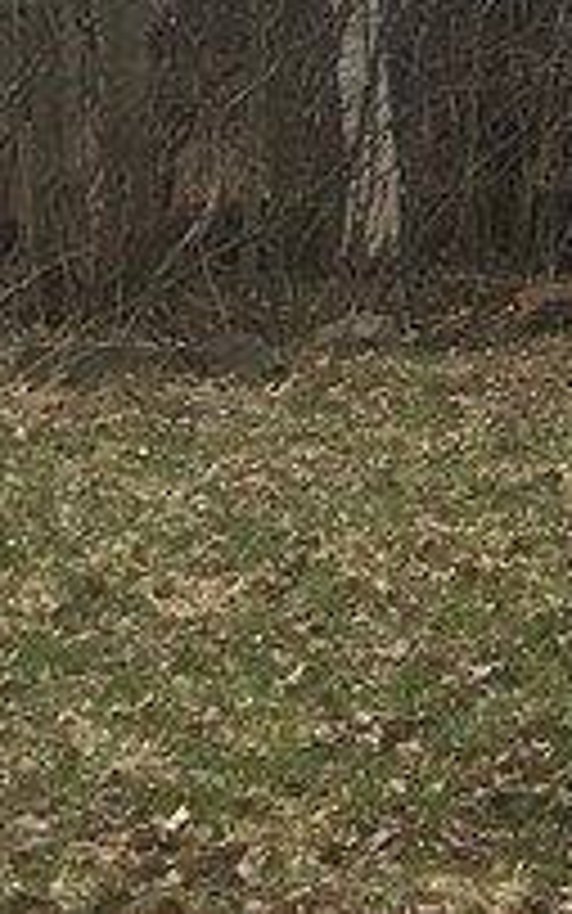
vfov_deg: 13.3
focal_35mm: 155
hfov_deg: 7.7
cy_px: -27
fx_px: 3863
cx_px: 1549
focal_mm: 4.15
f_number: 2.2
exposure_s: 1/974
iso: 25
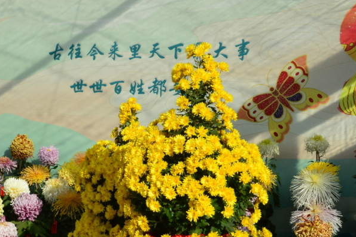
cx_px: 100
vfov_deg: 21.6
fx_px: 612
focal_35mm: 62
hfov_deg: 32.0
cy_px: 183
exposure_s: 1/400
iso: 800
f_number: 25
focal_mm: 24
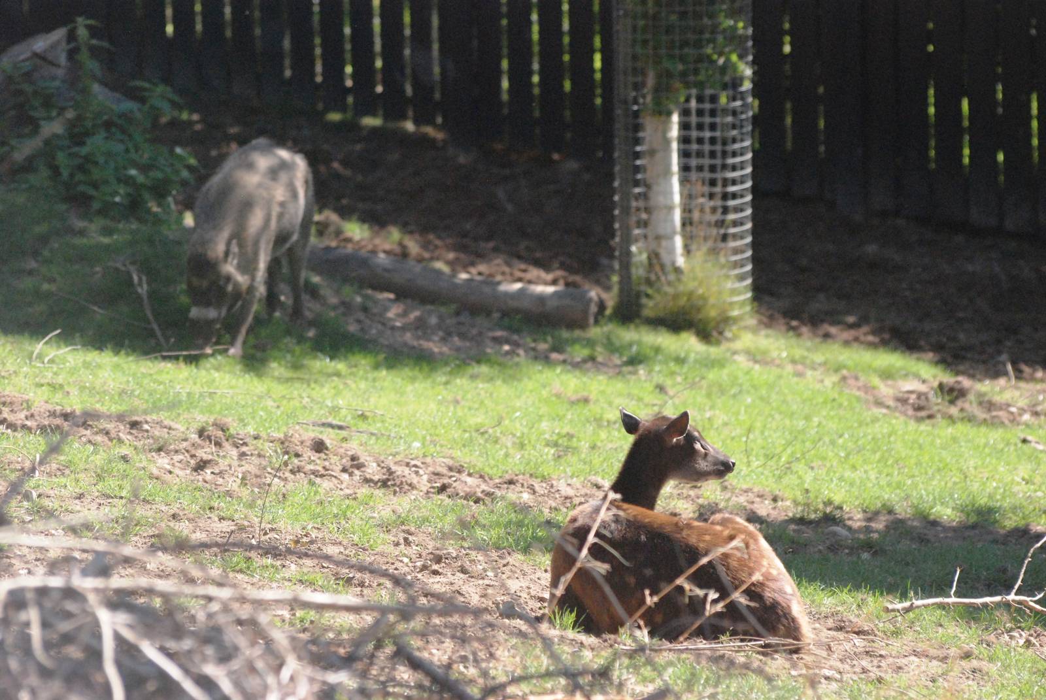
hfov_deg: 9.1
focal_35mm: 225
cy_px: 350
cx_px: 523
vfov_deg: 6.1
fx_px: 6545
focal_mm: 150
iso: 1600
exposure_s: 1/2000
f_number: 5.6
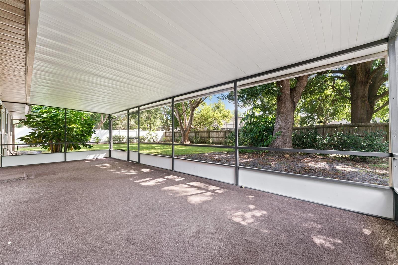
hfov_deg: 104.3
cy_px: 132
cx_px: 199
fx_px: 155
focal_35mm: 14
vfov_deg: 81.2
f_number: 7.1
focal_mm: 14
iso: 250
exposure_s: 1/4
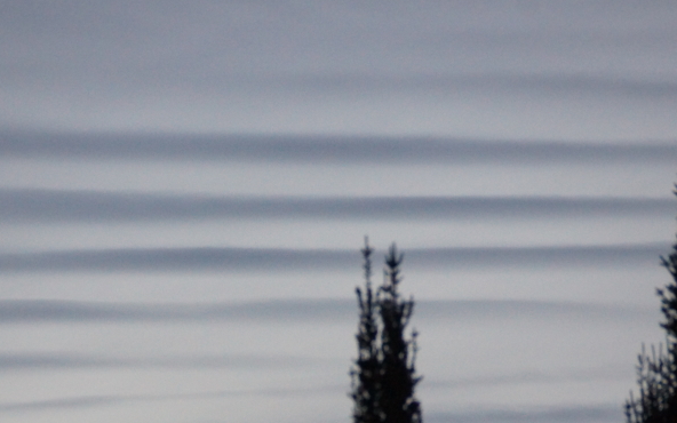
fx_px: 10960
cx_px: 296
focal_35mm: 594
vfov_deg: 2.2
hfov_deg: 3.5
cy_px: 336
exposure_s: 1/80
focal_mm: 230
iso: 1600
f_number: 6.3
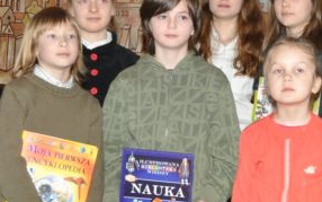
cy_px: 146
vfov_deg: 11.8
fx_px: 974
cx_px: 304
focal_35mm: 111
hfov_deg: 18.4
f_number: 6.3
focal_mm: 26
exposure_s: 1/60
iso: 1000
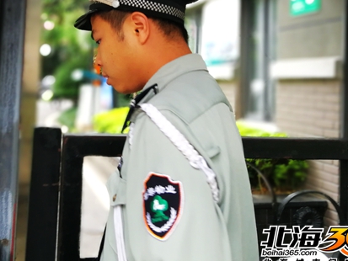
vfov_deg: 29.1
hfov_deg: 38.2
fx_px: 493
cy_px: 53
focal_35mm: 49
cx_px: 102
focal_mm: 3.95
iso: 100
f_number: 4
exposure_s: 1/100
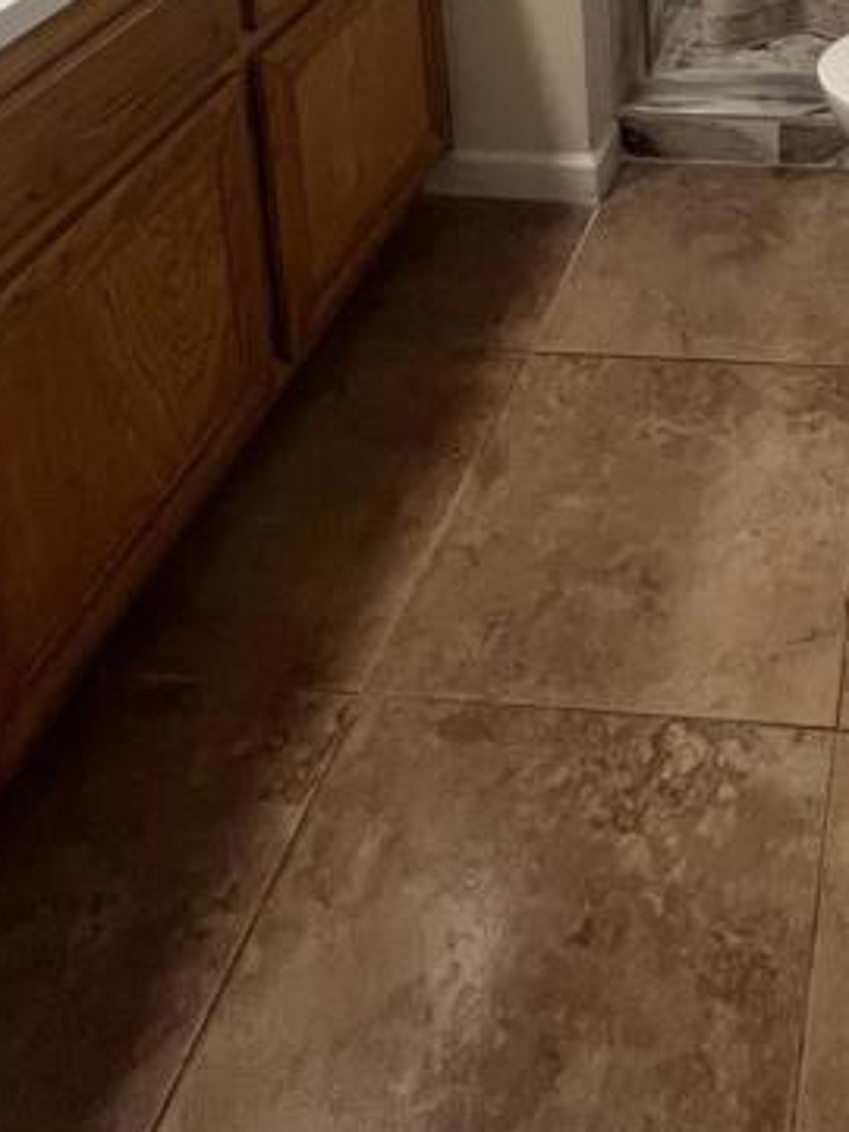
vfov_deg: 34.9
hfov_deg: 34.9
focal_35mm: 37
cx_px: 862
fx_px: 1210
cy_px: -340
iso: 125
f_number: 1.8
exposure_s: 1/120
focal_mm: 1.57
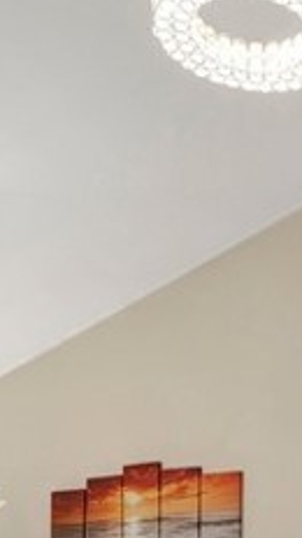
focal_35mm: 76
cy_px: 640
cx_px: 407
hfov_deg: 15.0
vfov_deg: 25.1
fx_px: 1090
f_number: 8
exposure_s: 1/50
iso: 400
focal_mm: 16.5
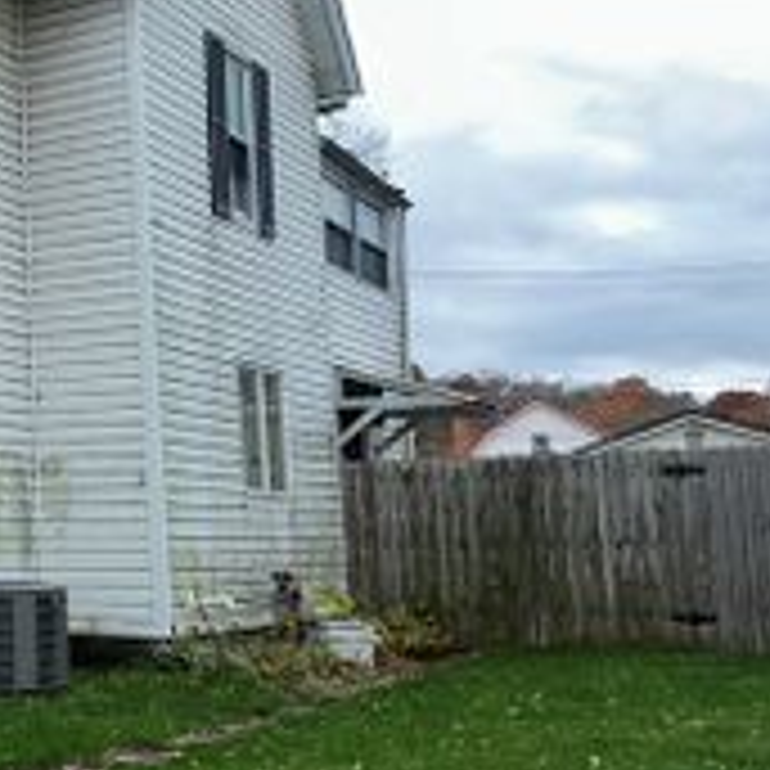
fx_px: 1560
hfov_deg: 24.8
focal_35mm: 62
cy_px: 277
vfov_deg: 27.6
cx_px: -176
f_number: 1.78
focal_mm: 6.86
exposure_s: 1/1072
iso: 125
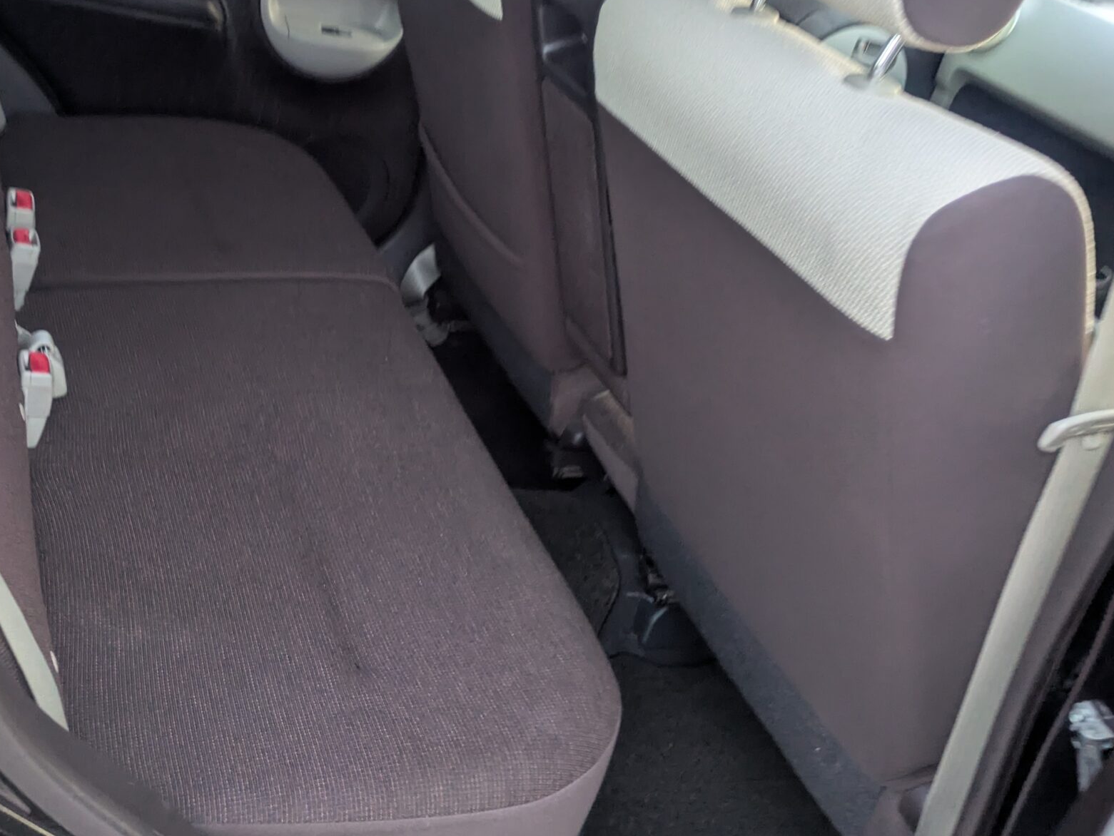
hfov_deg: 45.4
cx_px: 417
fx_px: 1320
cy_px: 267
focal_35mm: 41
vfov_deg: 34.8
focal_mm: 5.43
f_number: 1.89
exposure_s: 1/50
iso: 432
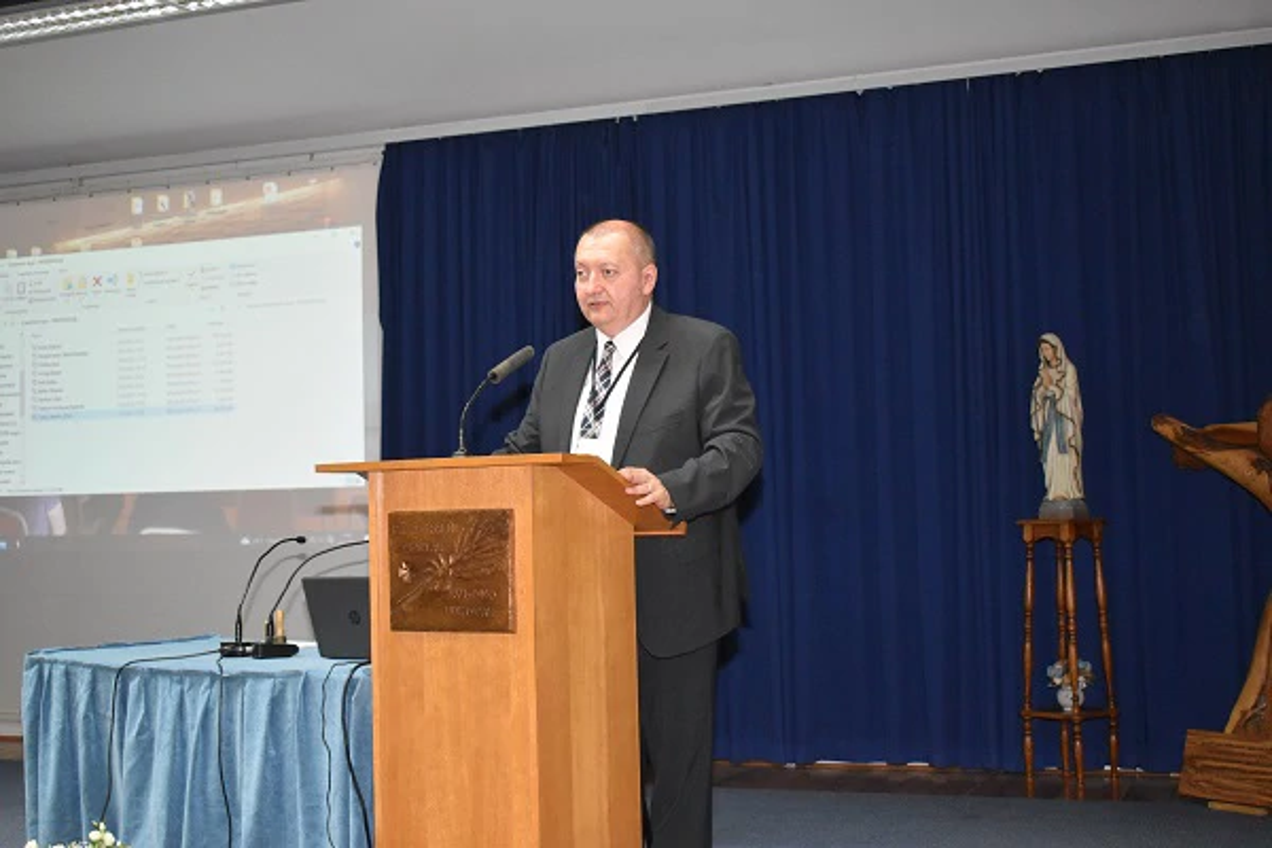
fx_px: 1696
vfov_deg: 28.1
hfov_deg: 41.1
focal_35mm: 48
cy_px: 424
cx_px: 636
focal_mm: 32
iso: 3200
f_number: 4.5
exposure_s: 1/125
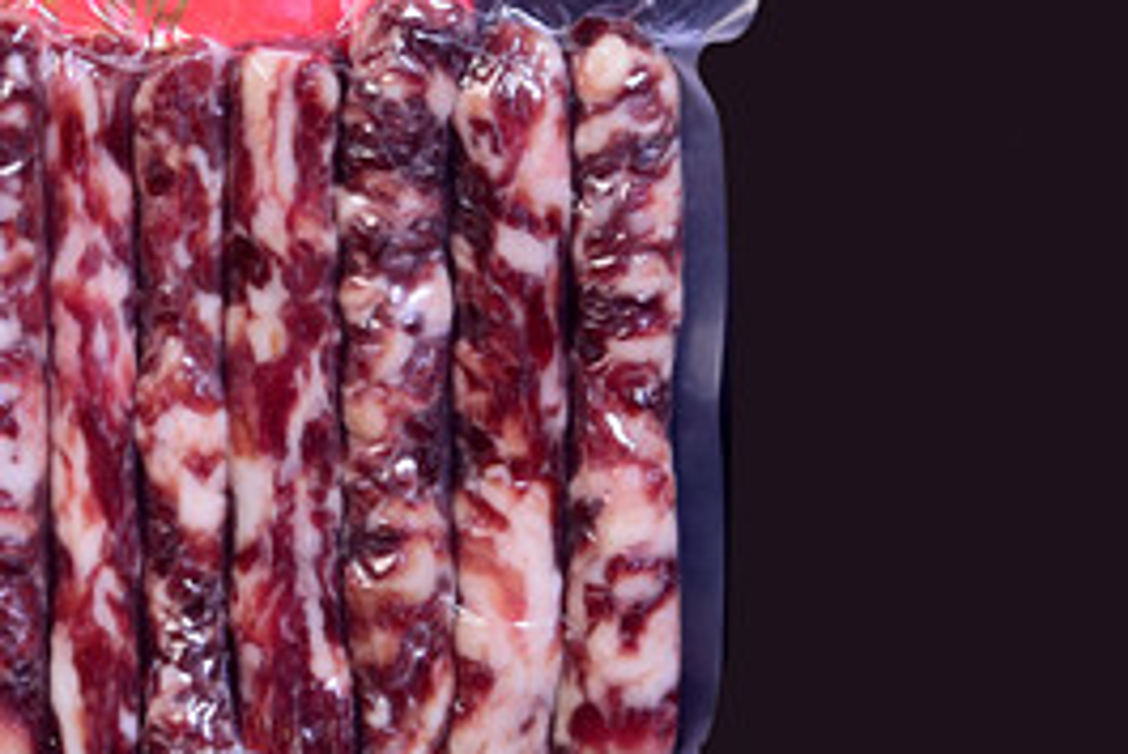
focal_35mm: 145
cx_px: -272
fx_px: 4546
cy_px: 264
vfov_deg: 9.5
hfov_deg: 13.7
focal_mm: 48
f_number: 7.1
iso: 125
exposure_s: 1/125
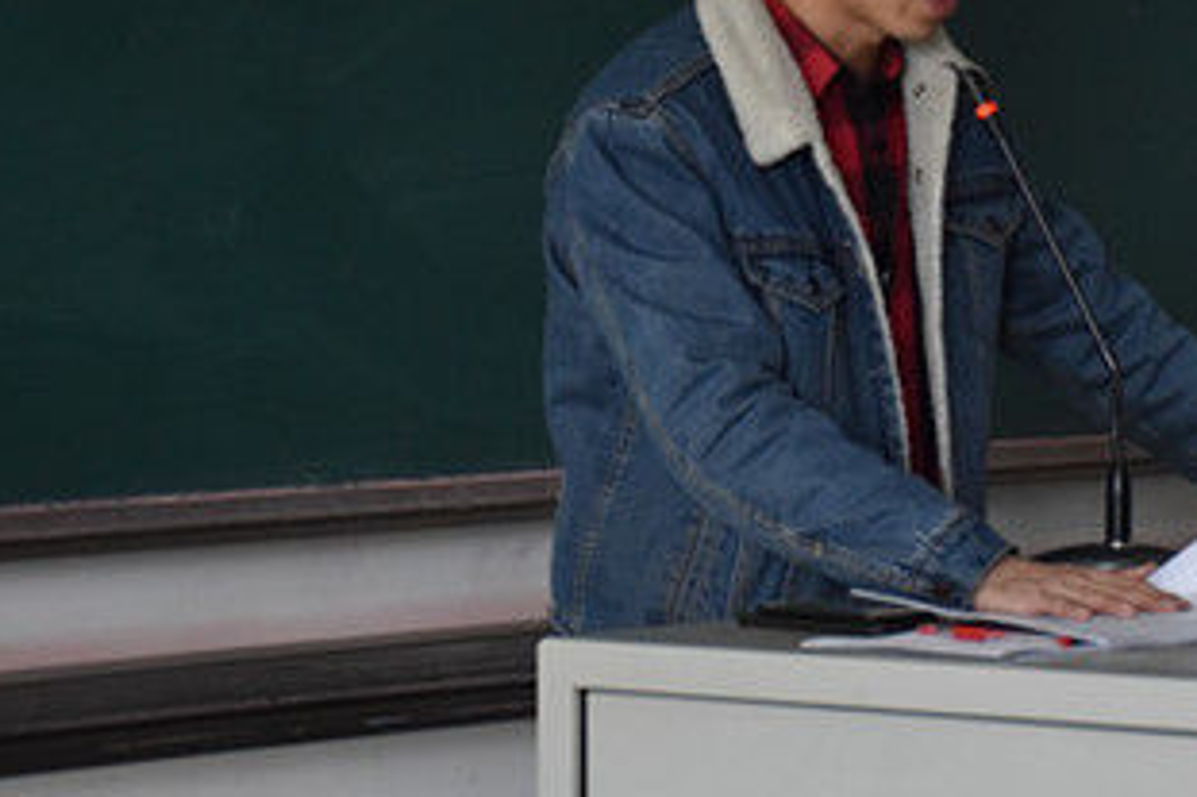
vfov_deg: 7.9
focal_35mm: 173
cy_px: 354
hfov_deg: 11.8
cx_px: 1066
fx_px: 5749
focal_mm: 56
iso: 1250
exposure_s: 1/160
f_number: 4.8
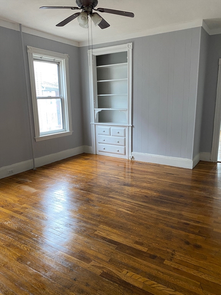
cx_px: 110
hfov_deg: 53.1
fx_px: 221
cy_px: 148
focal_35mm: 26
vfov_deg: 67.3
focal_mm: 4.25
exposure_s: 1/94
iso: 125
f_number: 1.8
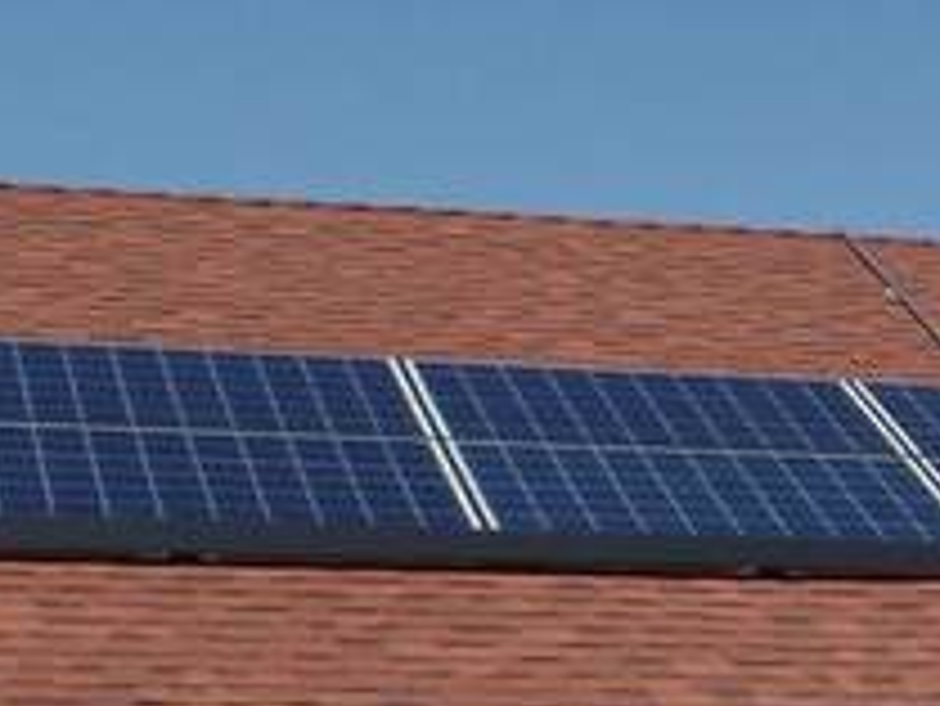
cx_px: 1529
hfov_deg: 13.0
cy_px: 895
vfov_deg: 10.3
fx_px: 3831
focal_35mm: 141
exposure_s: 1/1500
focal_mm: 4.1
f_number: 3.5
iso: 80
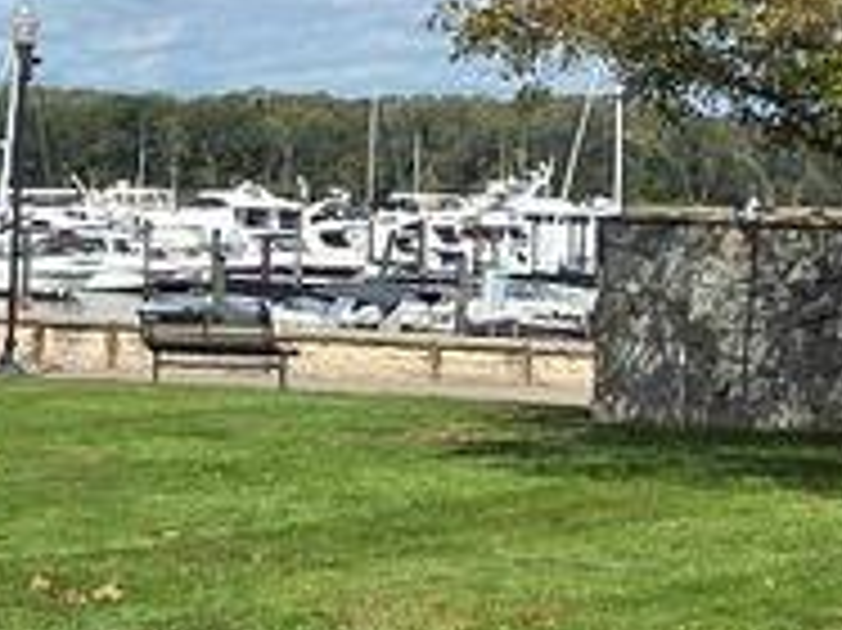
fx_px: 2431
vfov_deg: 13.9
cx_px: 441
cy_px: -292
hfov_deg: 19.7
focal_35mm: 100
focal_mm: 2.2
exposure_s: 1/3001
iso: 50
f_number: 2.2
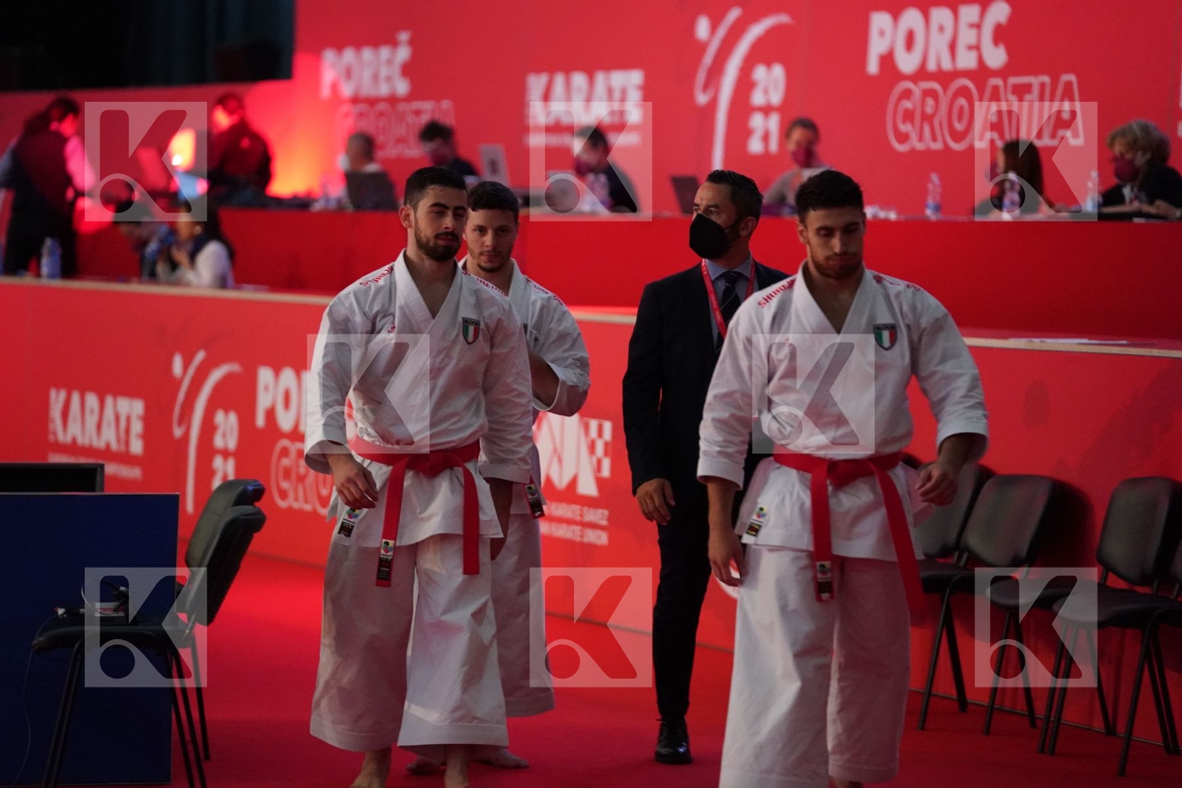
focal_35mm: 148
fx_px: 4859
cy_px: 394
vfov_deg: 9.3
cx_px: 591
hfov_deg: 13.9
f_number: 2.8
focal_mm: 148
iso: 8000
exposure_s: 1/160
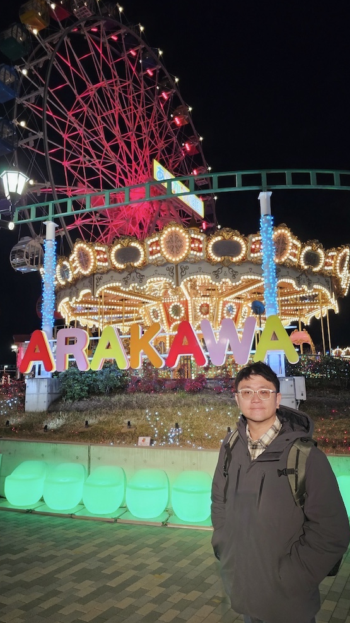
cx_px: 173
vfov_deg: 71.9
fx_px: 429
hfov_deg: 44.4
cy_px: 307
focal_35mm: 26
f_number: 1.7
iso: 400
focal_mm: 6.3
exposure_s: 1/101
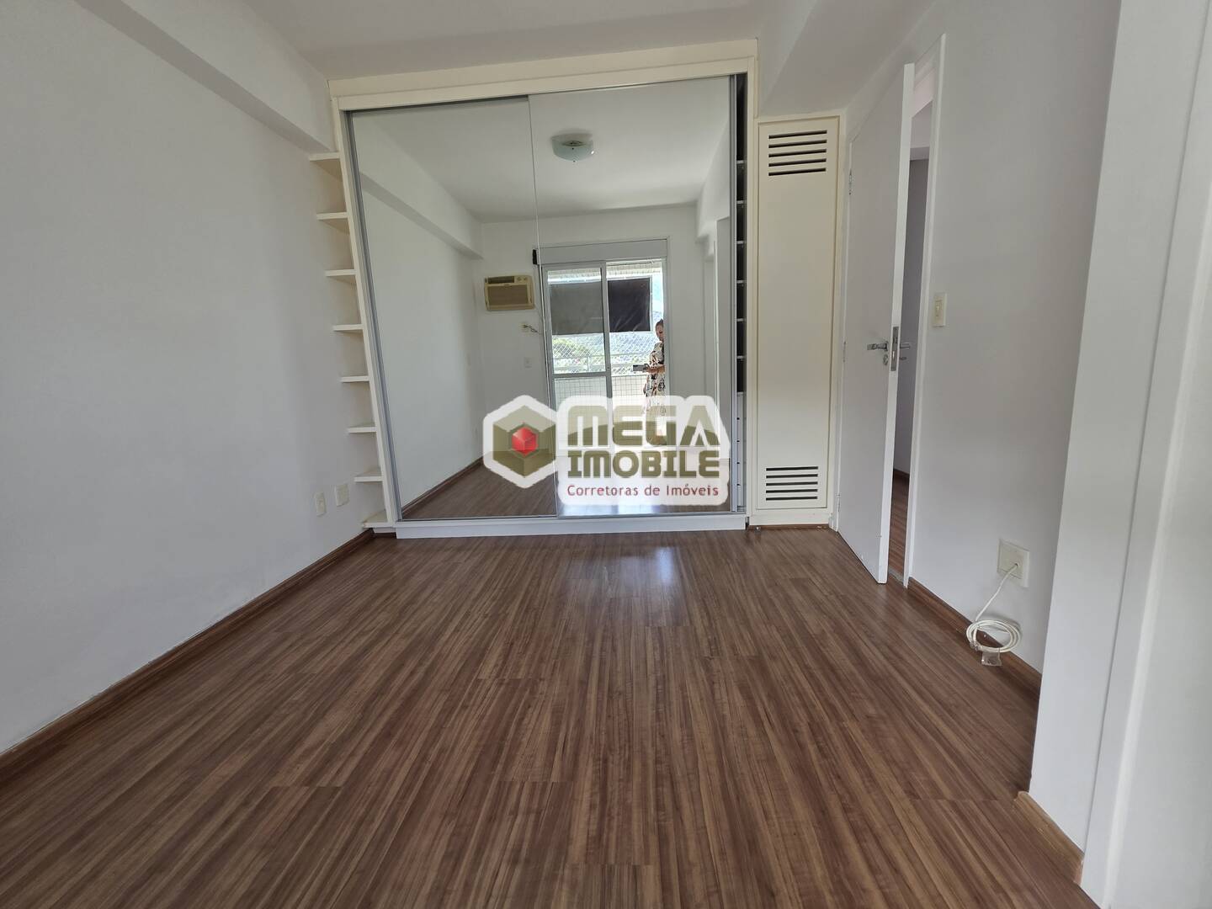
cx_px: 606
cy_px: 454
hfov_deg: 106.2
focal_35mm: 13
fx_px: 455
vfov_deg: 89.9
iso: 200
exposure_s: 1/359
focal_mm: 2.2
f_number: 1.9
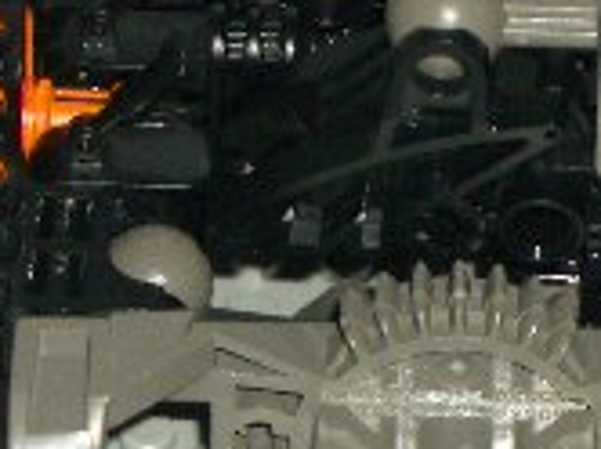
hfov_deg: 6.9
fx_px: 4958
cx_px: 250
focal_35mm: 286
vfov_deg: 5.2
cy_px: 366
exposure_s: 1/60
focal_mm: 12.2
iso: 100
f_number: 3.9
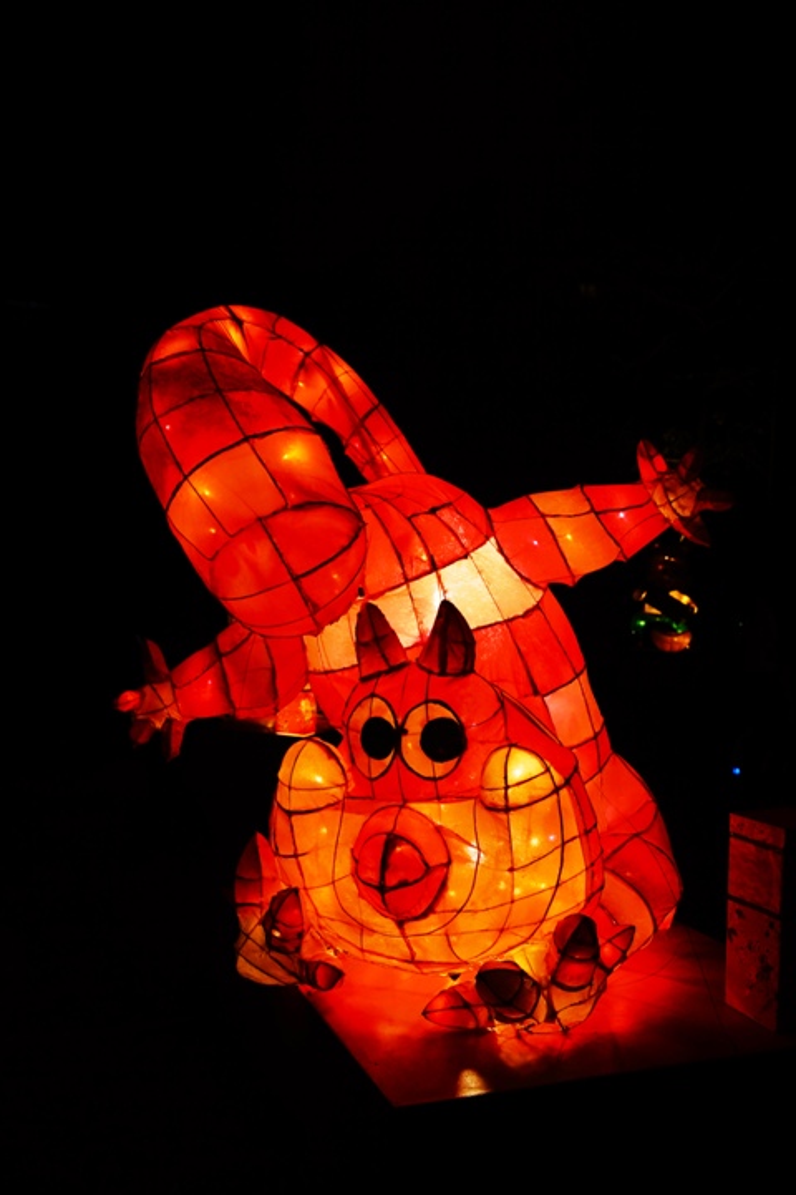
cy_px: 598
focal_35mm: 36
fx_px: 1194
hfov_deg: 36.9
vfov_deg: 53.1
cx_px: 398
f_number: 2.8
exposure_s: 1/125
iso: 200
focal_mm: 24
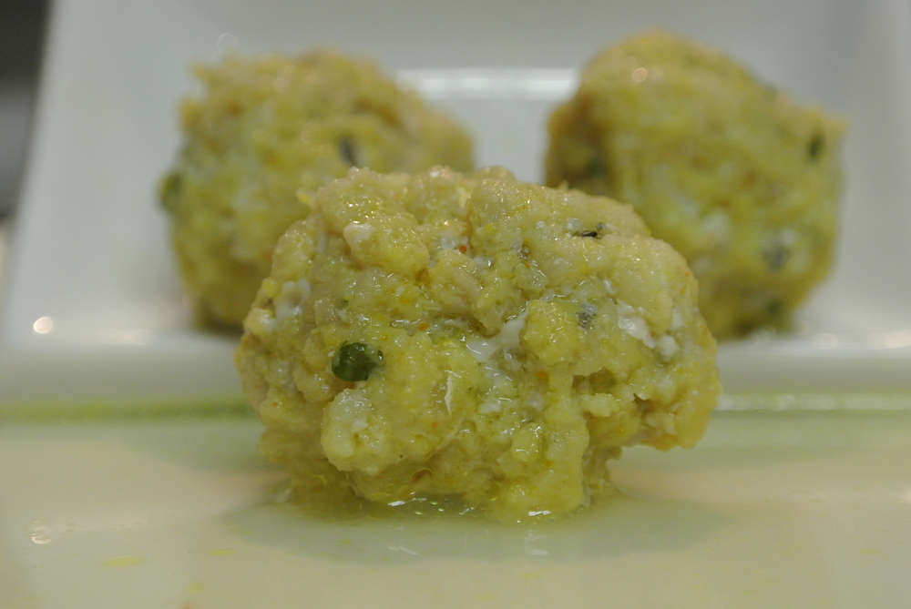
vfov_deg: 20.1
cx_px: 456
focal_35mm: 68
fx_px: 1722
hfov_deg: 29.6
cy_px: 304
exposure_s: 1/40
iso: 800
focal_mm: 25.2
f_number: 5.3
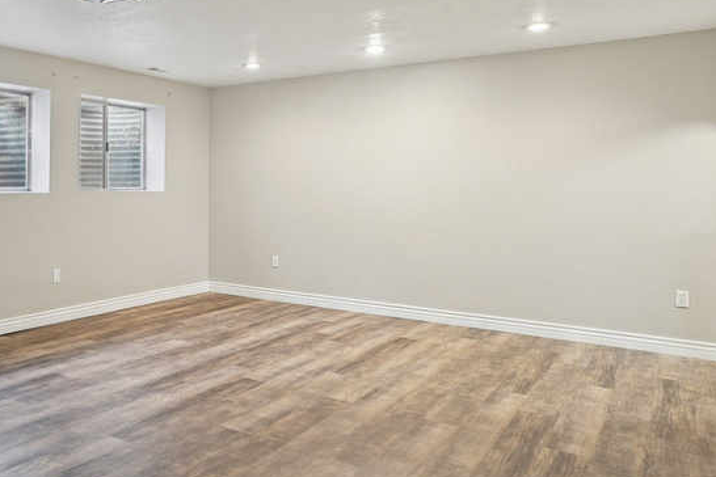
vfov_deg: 43.4
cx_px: 123
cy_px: 188
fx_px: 597
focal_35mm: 30
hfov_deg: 56.5
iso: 400
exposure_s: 1/3.33
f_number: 8
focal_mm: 16
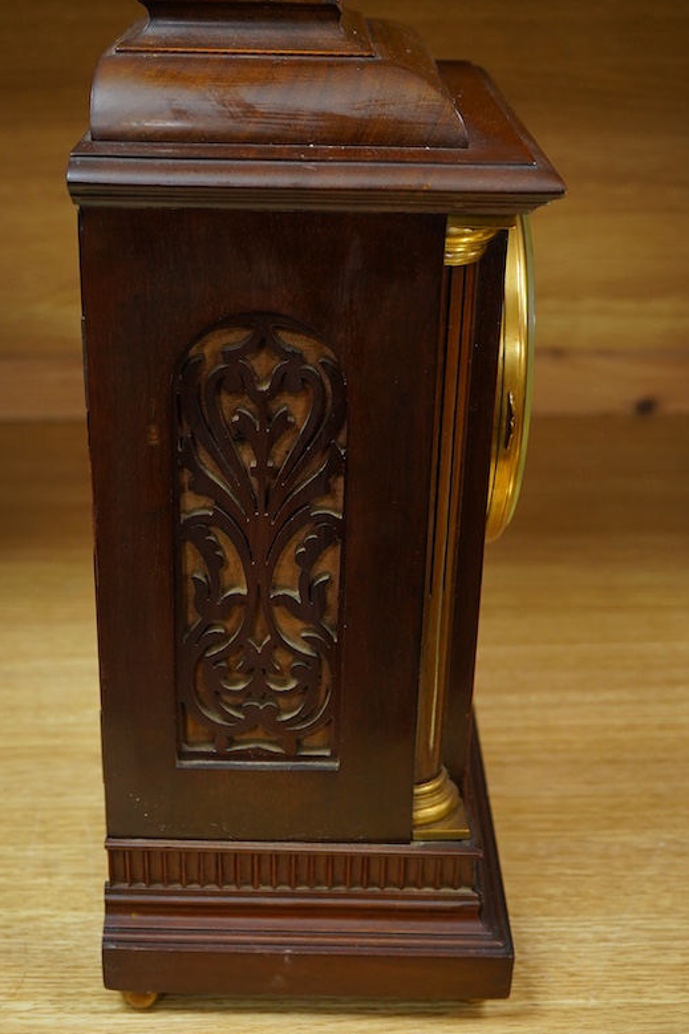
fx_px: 1493
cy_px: 504
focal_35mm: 52
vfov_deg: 38.2
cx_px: 309
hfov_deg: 26.0
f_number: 7.1
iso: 1250
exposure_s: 1/125
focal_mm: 30
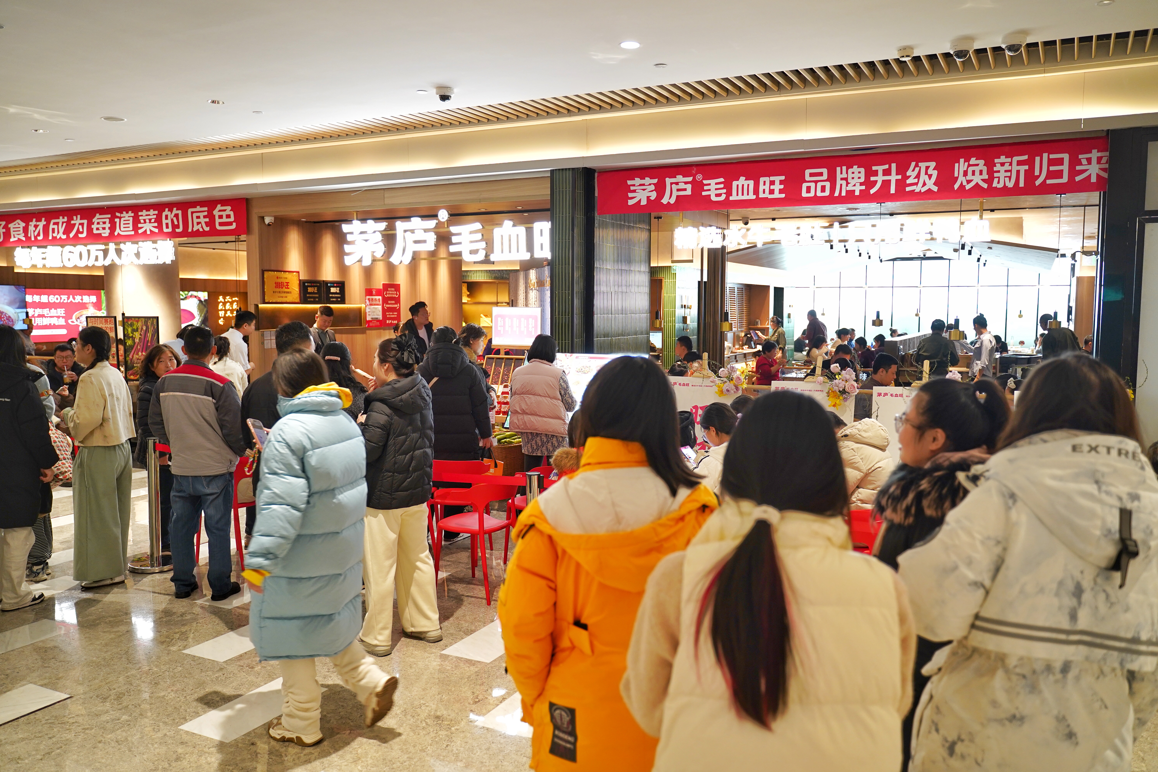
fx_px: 901
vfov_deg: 46.4
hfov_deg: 65.5
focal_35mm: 28
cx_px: 579
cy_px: 386
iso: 800
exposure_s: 1/125
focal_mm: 28
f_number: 2.8
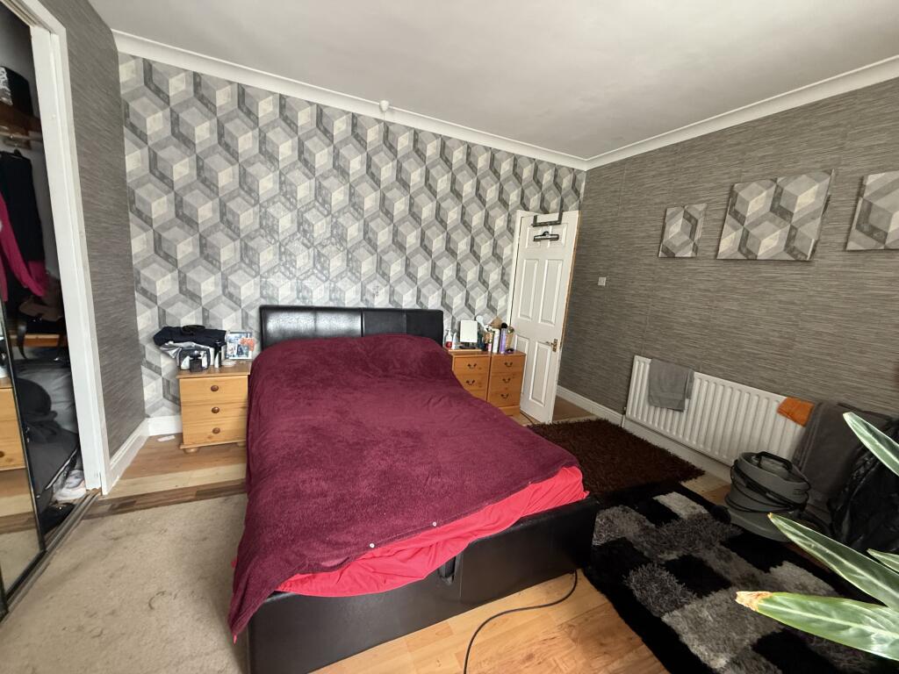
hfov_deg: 102.1
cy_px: 337
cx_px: 450
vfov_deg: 85.7
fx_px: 364
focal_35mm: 14
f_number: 2.2
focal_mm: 2.22
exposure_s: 1/60
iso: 400
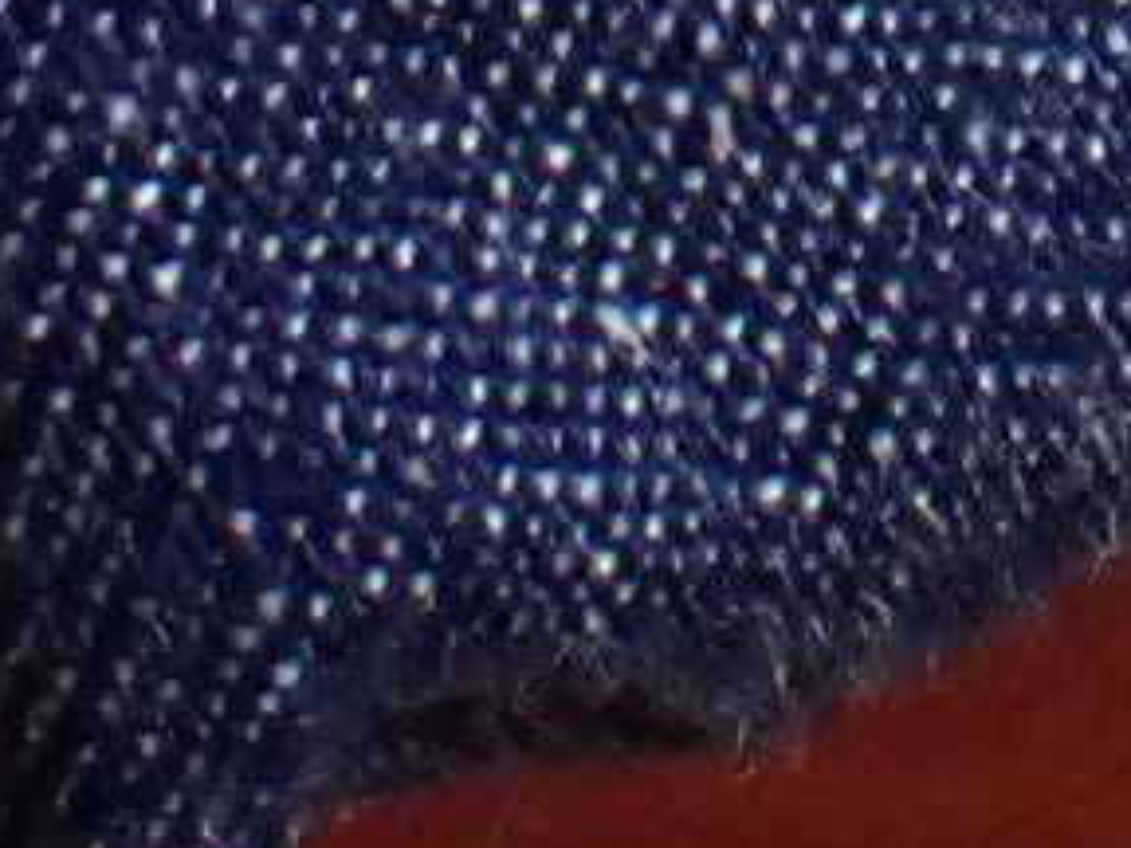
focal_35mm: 407
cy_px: -1928
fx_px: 13298
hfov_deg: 4.9
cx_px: 1398
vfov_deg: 3.5
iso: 800
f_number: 5
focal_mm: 11.01
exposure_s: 1/80
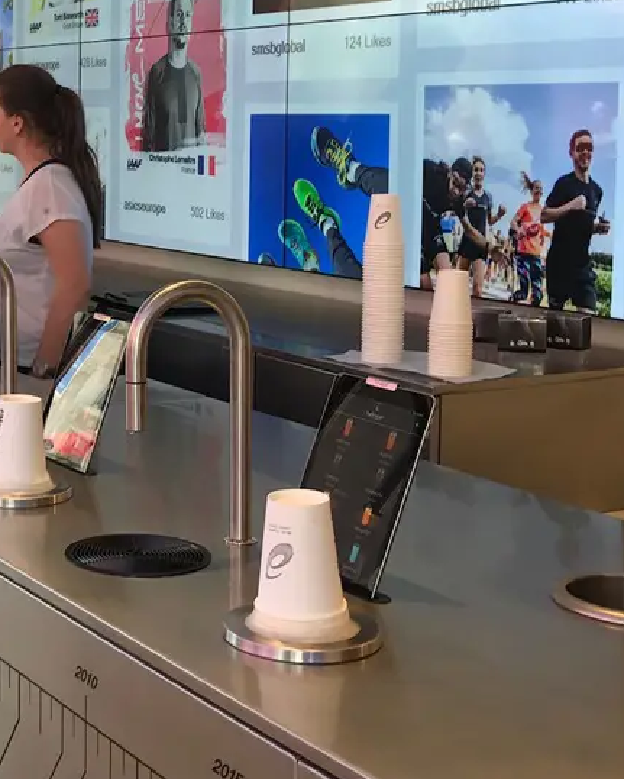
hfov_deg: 22.5
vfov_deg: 28.9
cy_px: 236
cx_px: -9
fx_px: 1499
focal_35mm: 65
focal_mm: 3.99
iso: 25
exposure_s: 1/50
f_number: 1.8
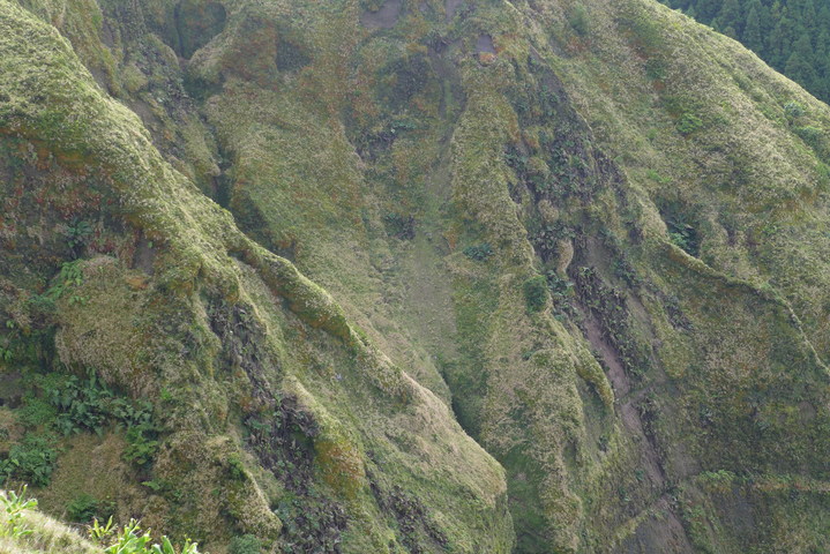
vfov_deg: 19.5
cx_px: 415
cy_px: 277
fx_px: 1614
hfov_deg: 28.8
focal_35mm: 70
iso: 80
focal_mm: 13.7
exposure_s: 1/200
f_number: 2.8
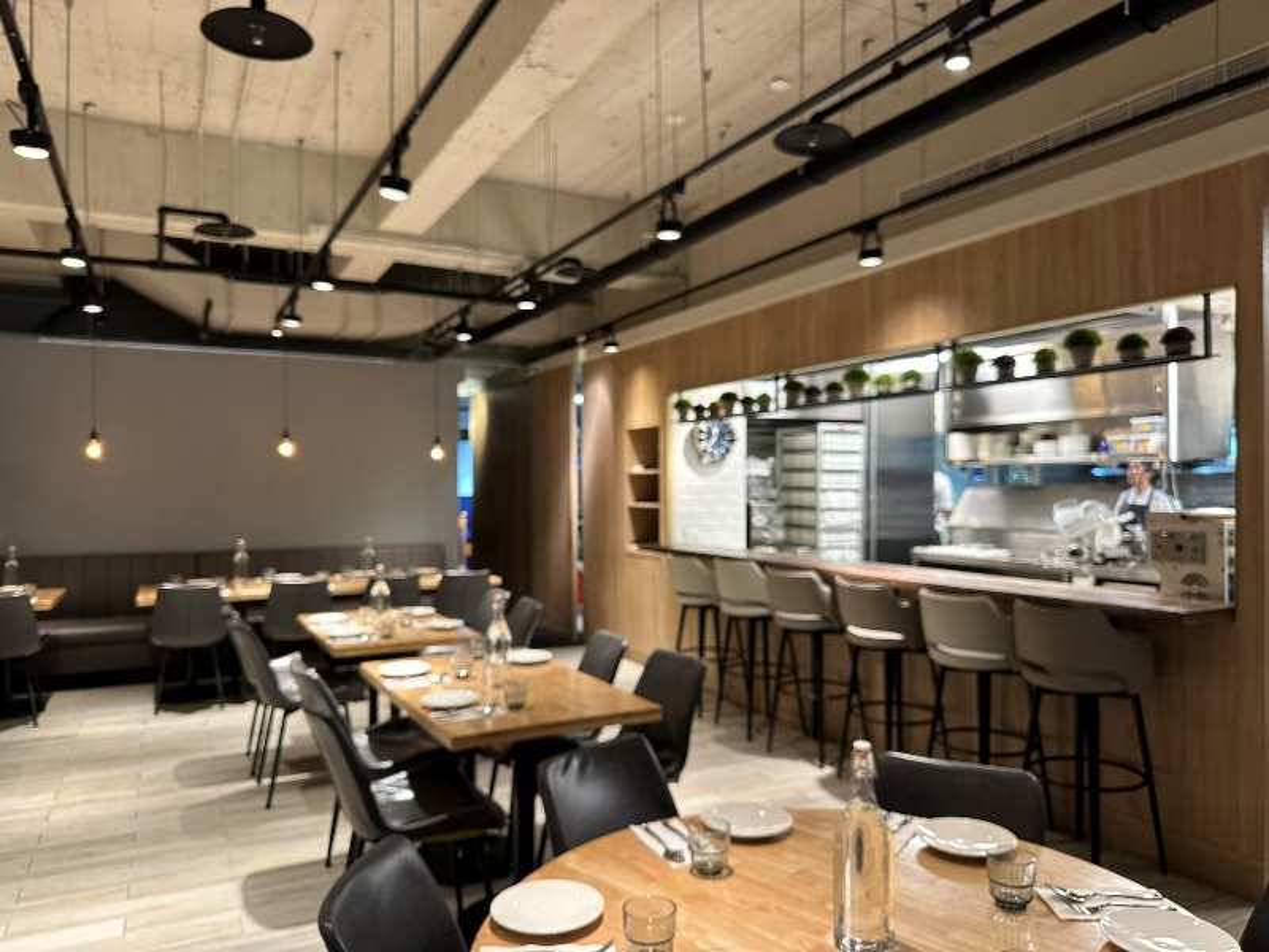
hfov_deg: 71.6
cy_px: 476
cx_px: 634
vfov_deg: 56.8
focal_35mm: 24
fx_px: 880
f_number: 1.78
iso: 200
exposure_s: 1/60
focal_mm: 6.86
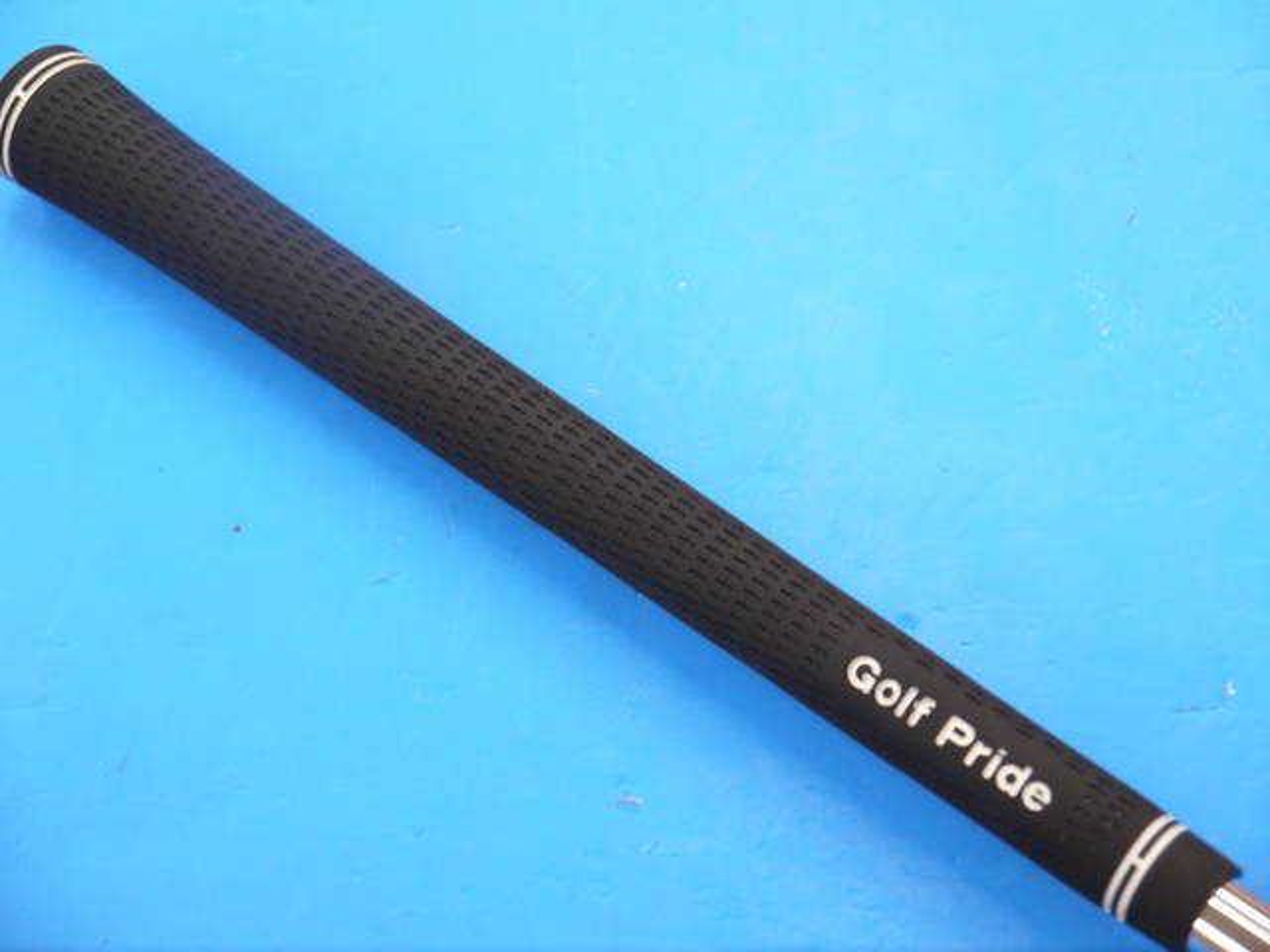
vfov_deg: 17.6
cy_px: 476
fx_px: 3082
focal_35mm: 84
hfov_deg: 23.3
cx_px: 635
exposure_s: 1/80
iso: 800
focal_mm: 42
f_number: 5.6
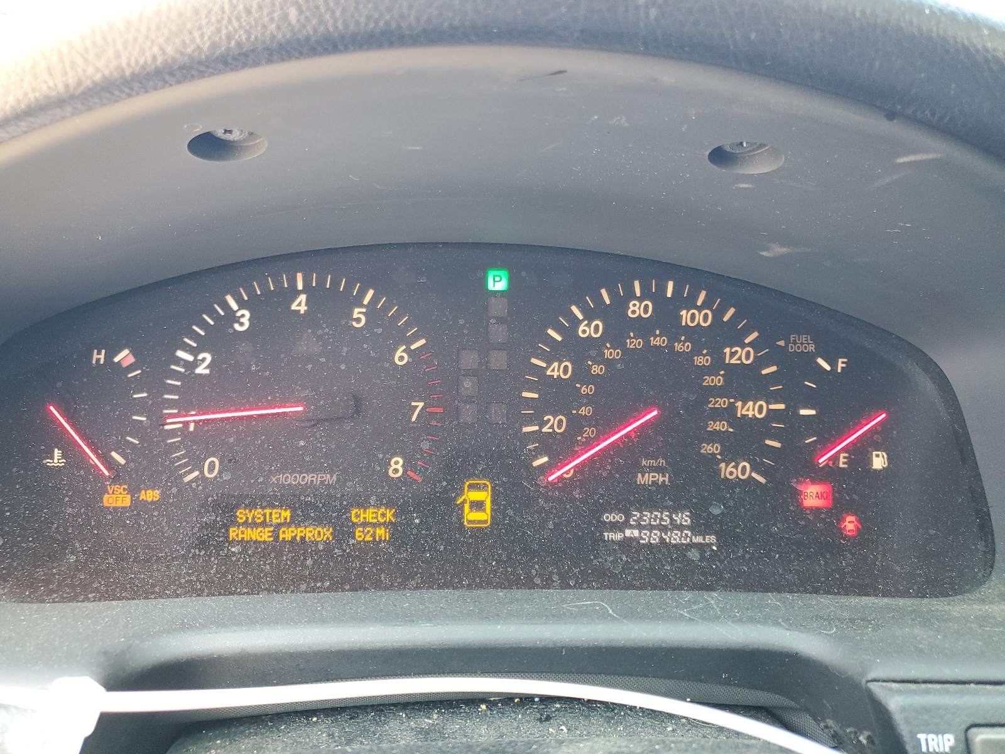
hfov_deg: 67.3
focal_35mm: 26
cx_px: 502
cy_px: 377
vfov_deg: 53.1
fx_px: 755
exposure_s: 1/50
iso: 107
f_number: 1.5
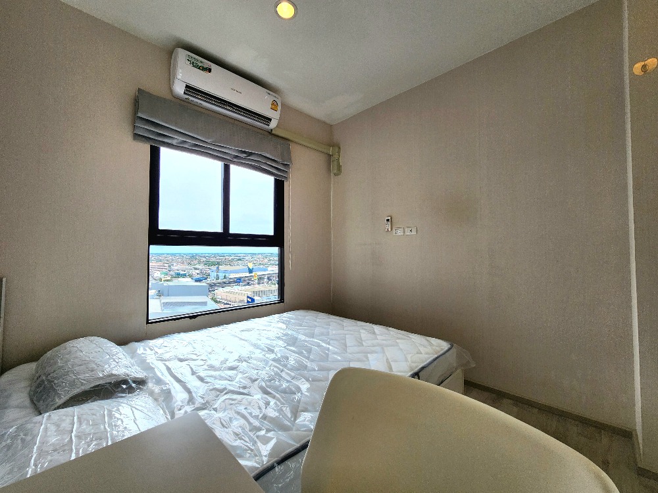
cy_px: 246
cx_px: 329
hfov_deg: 106.2
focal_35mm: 13
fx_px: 247
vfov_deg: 89.9
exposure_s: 1/556
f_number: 2.2
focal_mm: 2.2
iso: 50
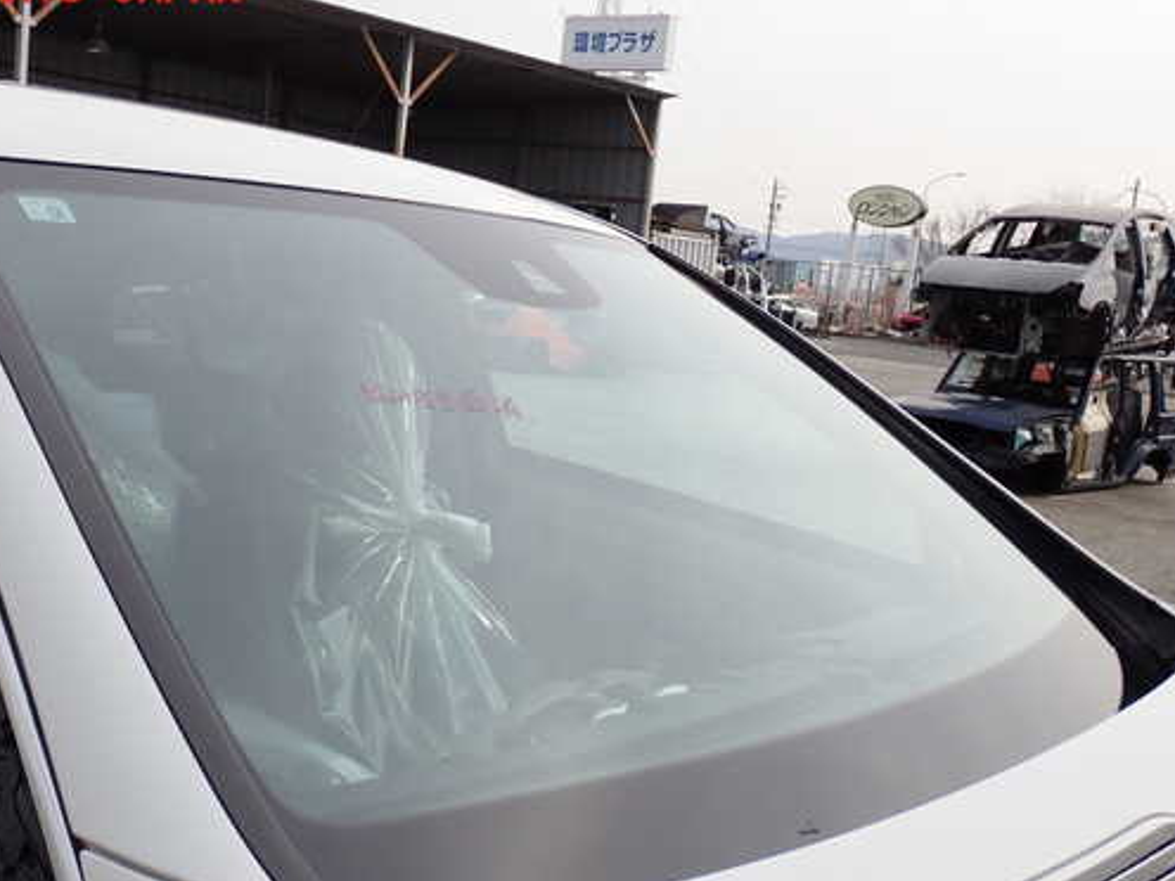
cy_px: 490
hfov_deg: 41.2
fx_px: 1561
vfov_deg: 31.5
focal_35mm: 46
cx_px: 521
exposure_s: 1/640
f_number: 3.5
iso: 100
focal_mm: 6.83
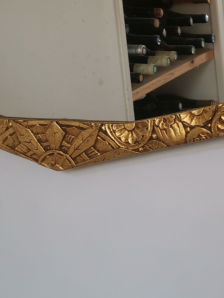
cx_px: 97
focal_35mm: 83
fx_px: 716
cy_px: 46
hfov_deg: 17.8
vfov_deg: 23.1
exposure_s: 1/100
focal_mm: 5.58
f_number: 1.8
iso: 80
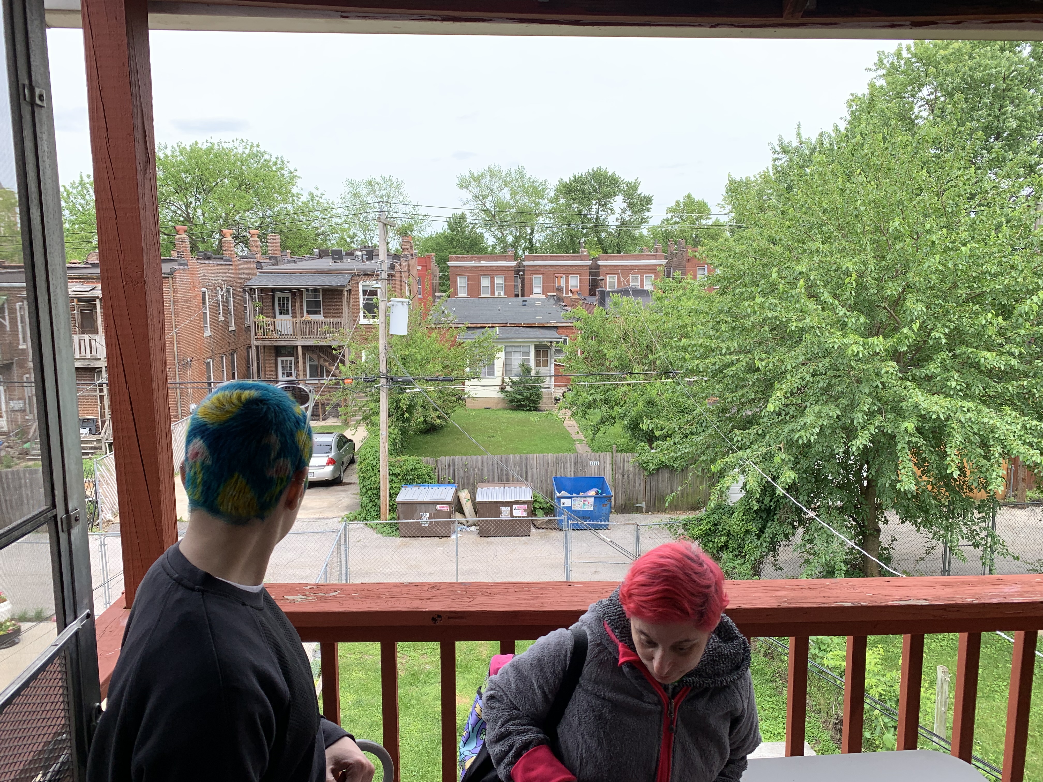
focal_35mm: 26
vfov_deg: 53.1
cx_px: 522
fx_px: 783
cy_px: 391
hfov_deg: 67.3
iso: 25
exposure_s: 1/587
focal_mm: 4.25
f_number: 1.8
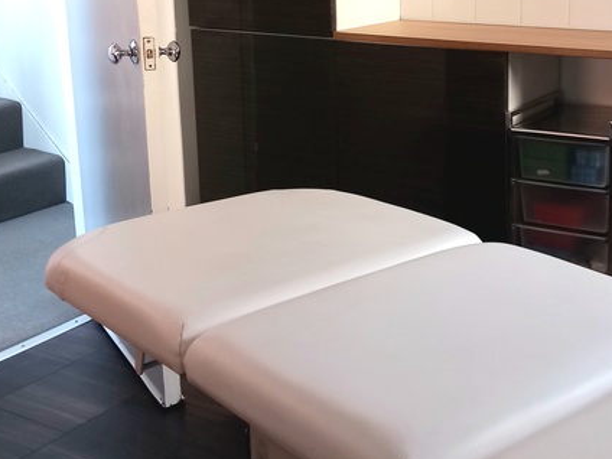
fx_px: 902
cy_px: 126
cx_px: 443
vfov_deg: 28.2
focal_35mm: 51
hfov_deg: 36.8
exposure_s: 1/25.1
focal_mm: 4
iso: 200
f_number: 1.8
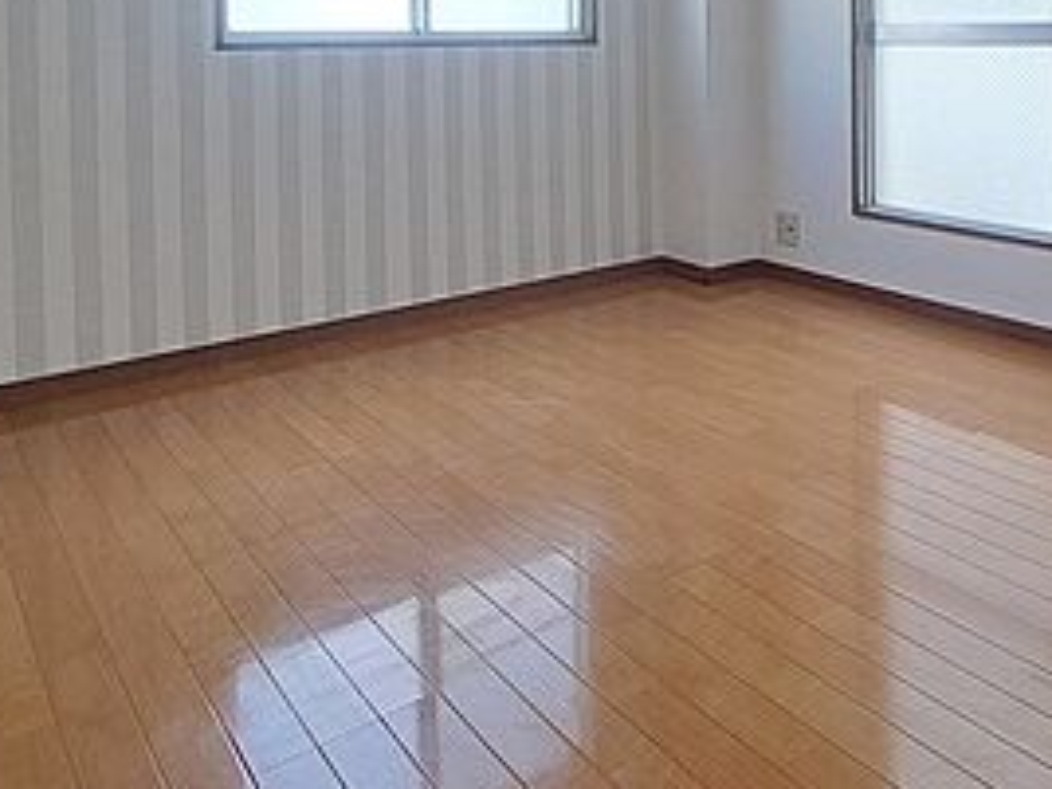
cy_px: 35
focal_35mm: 31
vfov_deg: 40.8
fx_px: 942
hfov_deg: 53.3
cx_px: 883
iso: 50
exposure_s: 1/100
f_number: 2.2
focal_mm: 1.74
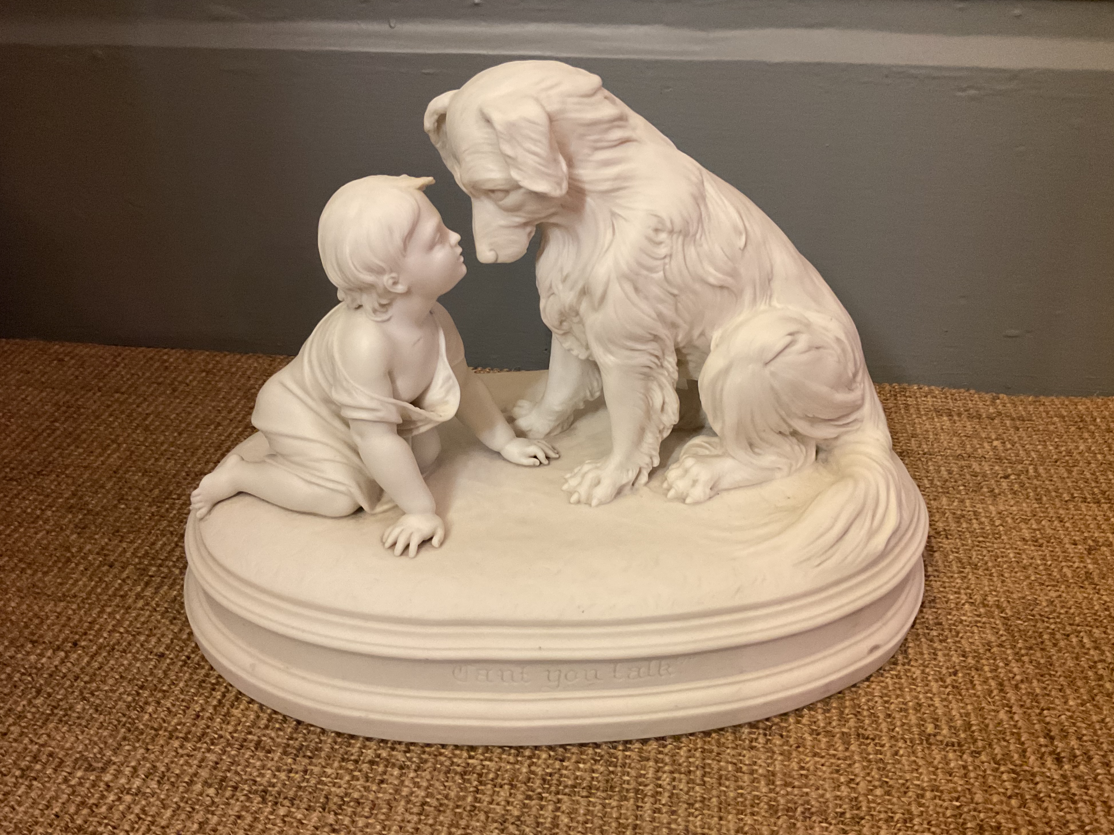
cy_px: 406
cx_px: 549
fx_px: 965
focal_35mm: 30
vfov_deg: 46.8
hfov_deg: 60.0
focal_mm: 3
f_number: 1.8
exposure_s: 1/33
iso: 320
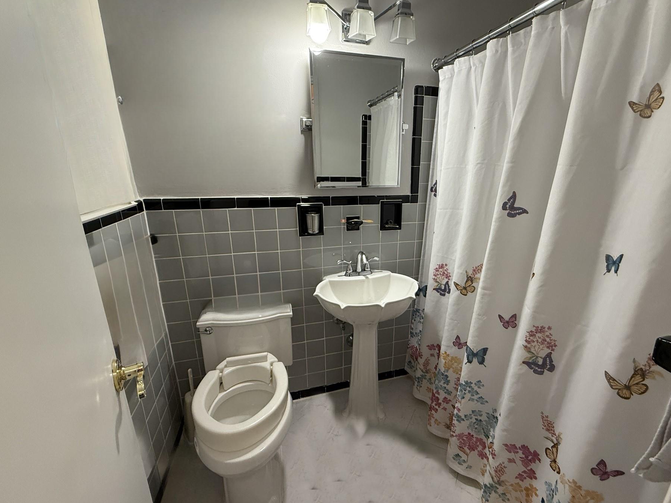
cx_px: 370
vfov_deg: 78.1
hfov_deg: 94.2
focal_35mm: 16
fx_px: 310
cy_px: 254
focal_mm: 2.22
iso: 320
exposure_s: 1/120
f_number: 2.2
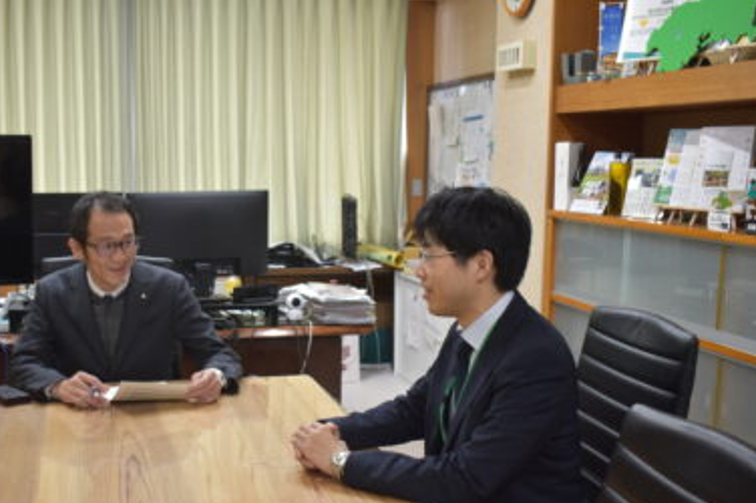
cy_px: 306
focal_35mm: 46
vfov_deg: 29.1
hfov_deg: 42.5
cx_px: 298
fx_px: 965
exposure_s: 1/30
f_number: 3.8
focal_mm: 24
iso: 450
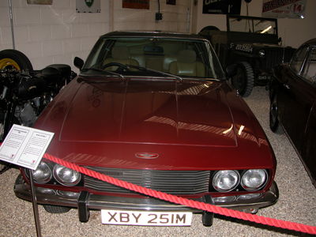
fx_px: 320
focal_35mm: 35
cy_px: 118
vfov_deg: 40.7
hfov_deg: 52.6
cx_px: 158
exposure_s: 1/60
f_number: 2.8
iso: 100
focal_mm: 8.9
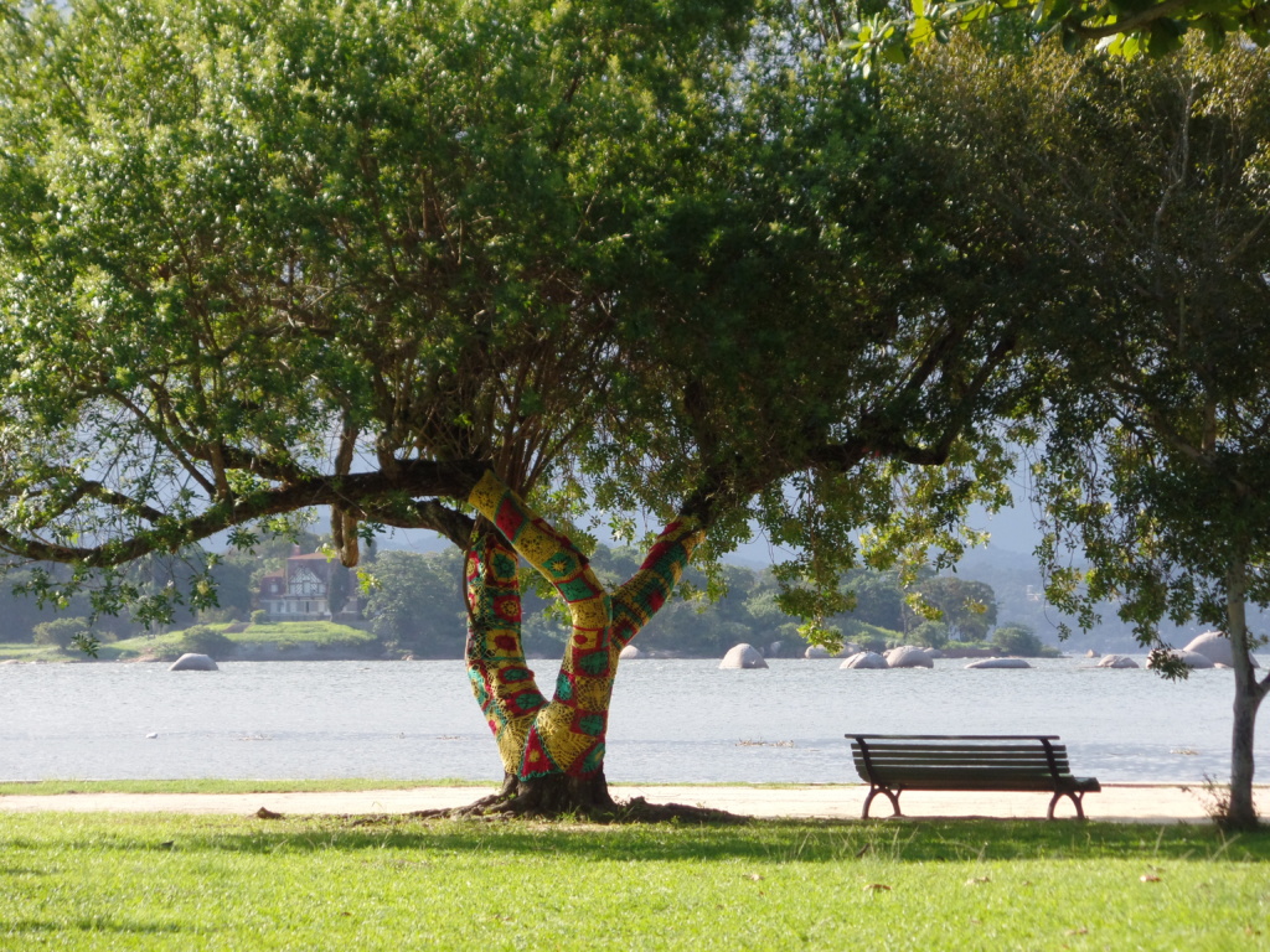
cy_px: 476
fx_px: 6347
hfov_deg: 11.4
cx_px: 635
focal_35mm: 173
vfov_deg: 8.6
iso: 200
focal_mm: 30.8
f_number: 4.5
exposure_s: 1/500
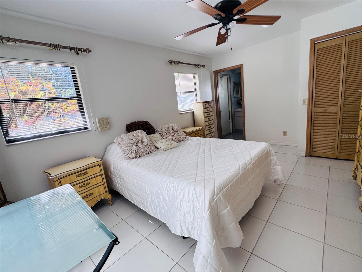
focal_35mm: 14
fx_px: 146
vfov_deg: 85.7
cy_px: 136
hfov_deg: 102.1
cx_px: 181
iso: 160
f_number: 2.2
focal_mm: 2.22
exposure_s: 1/99
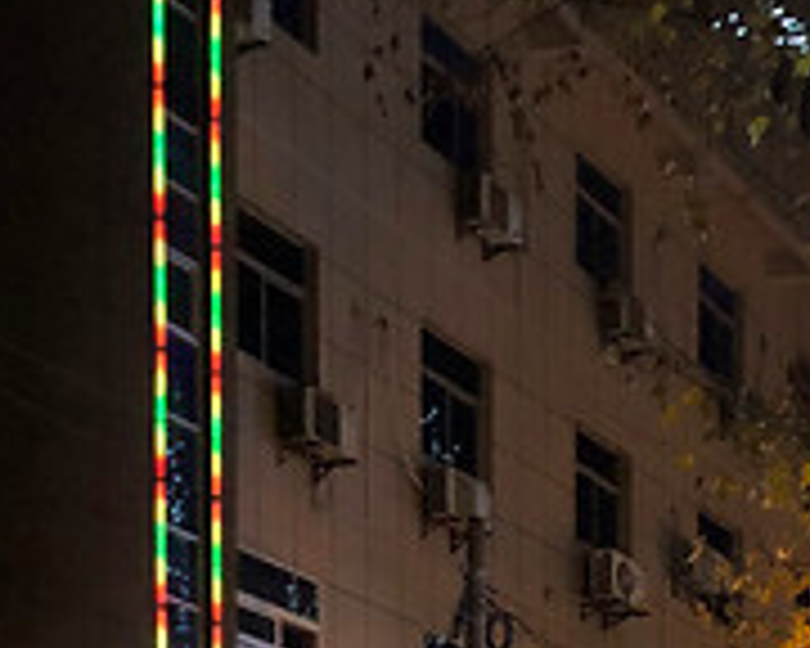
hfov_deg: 18.7
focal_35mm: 97
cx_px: 981
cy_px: 729
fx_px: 2325
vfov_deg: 15.4
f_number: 1.8
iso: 100
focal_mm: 4
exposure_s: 1/13
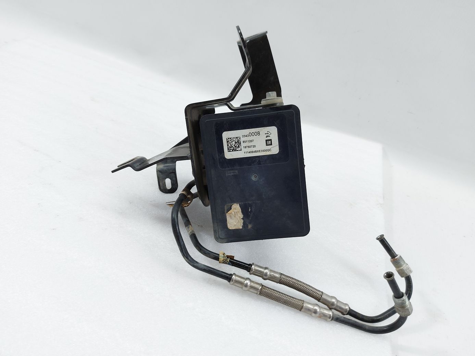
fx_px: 329
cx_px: 238
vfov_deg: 56.8
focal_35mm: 24
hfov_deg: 71.6
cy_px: 178
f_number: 1.8
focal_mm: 5.23
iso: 50
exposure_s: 1/50
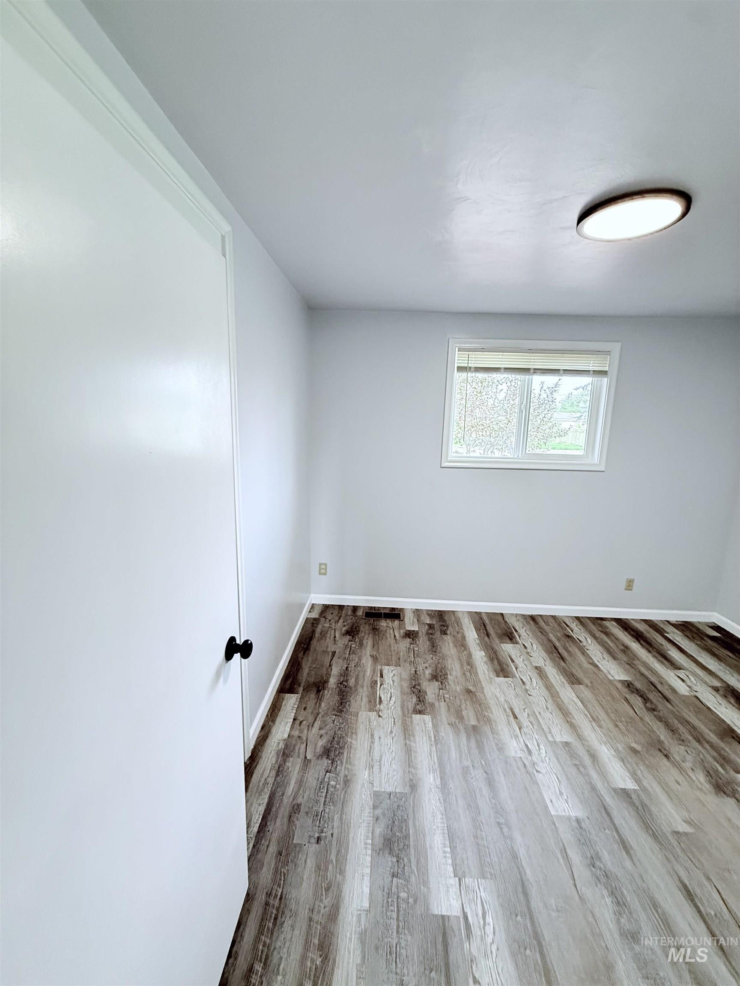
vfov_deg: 102.1
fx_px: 399
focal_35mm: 14
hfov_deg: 85.7
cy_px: 493
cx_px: 370
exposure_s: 1/120
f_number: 2.2
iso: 400
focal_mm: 2.22
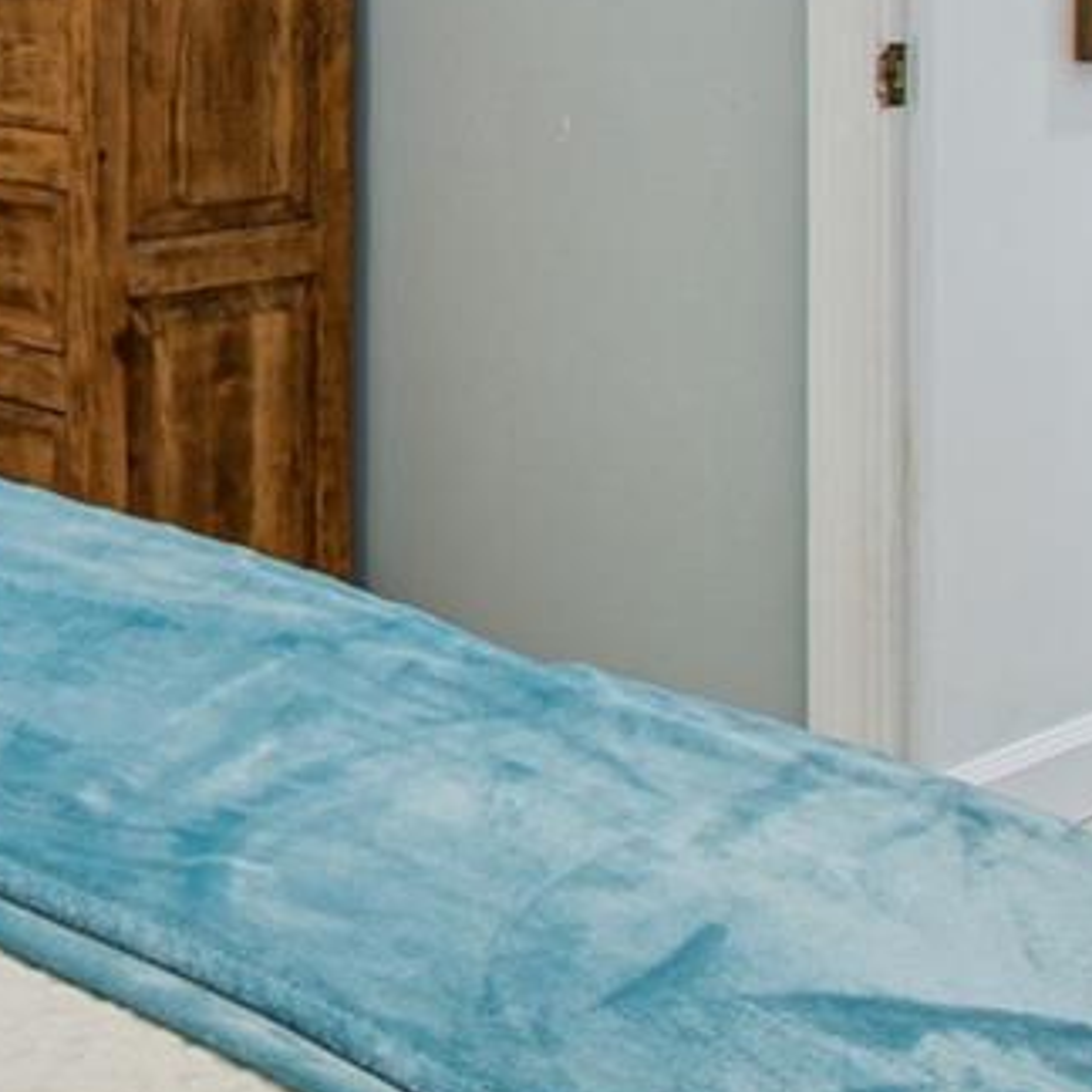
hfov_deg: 19.6
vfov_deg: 24.2
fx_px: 2248
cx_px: -913
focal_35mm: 63
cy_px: -300
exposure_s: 1.3
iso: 100
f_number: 8
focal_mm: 10
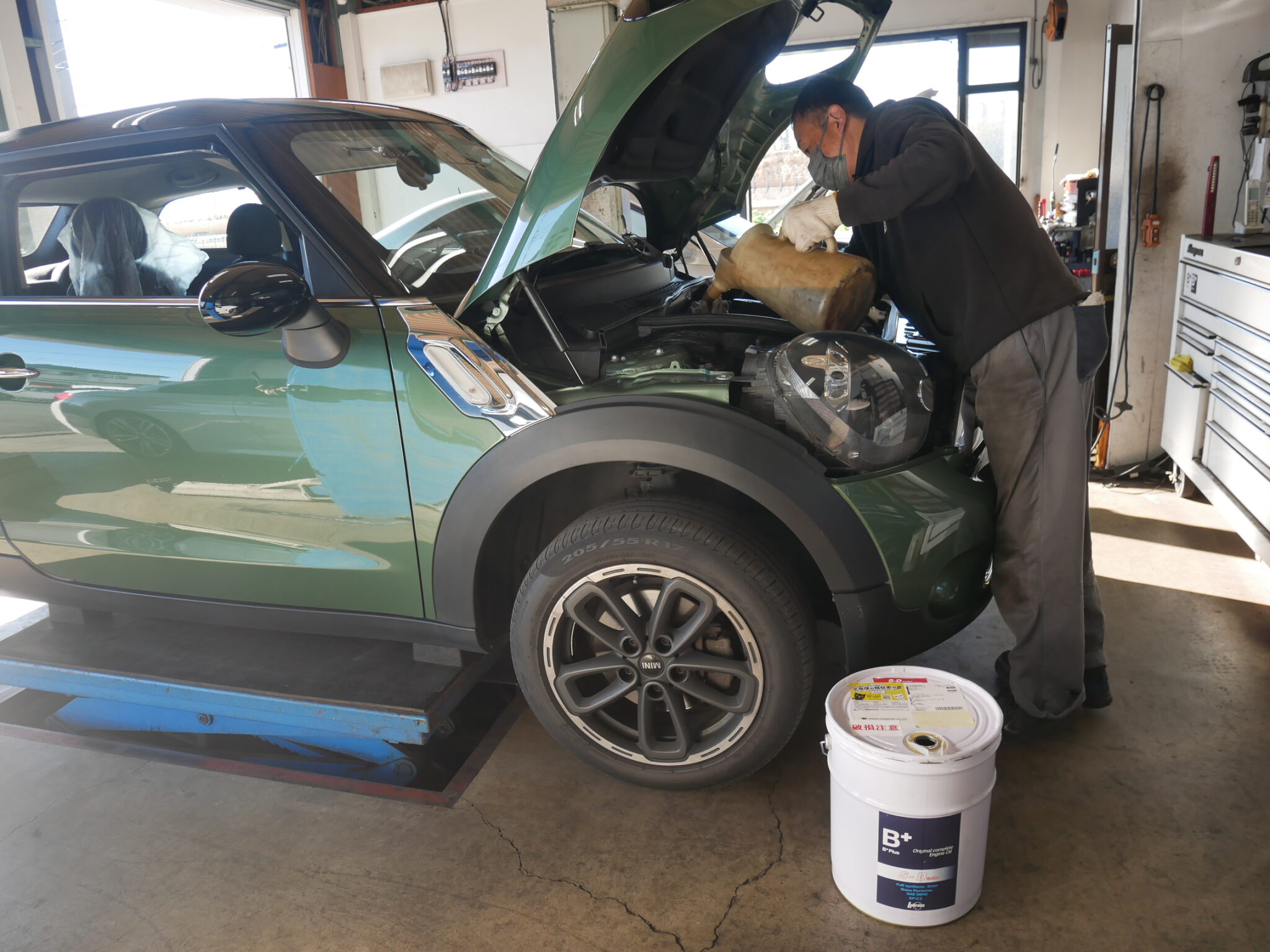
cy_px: 476
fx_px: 881
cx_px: 635
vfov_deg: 56.8
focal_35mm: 24
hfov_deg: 71.6
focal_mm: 12
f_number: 3.5
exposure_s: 1/125
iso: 200
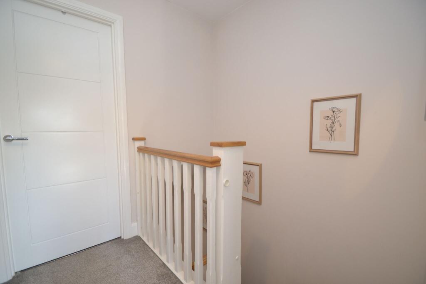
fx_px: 178
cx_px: 213
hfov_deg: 100.4
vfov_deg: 77.3
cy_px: 142
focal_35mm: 15
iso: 640
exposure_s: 1/60
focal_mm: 10
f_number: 3.5
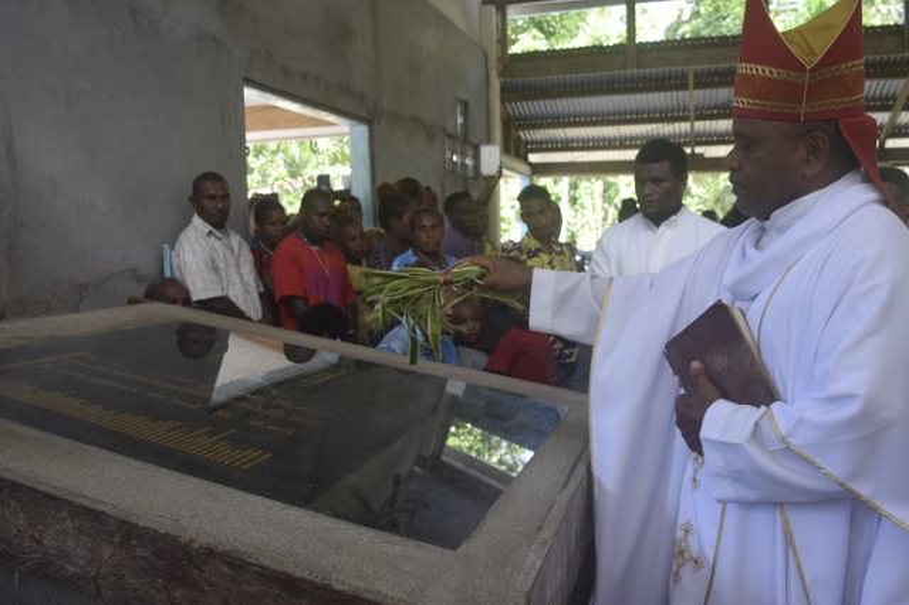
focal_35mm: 32
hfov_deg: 59.5
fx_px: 795
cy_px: 302
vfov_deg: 41.7
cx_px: 454
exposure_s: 1/100
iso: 400
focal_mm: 21
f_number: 5
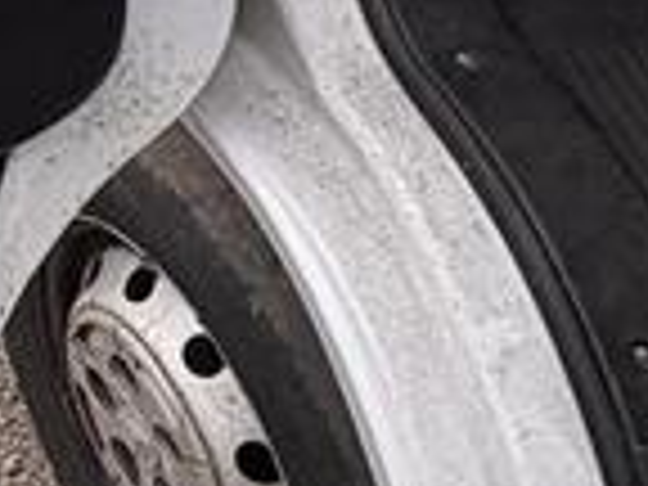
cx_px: -616
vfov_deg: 14.9
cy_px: -382
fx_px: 1629
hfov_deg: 17.1
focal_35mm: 87
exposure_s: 1/208
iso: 40
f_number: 2.2
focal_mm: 2.22
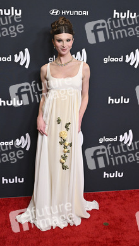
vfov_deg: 45.5
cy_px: 123
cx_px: 60
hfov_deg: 26.5
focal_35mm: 45
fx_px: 295
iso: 4000
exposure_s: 1/250
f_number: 5.6
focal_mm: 42
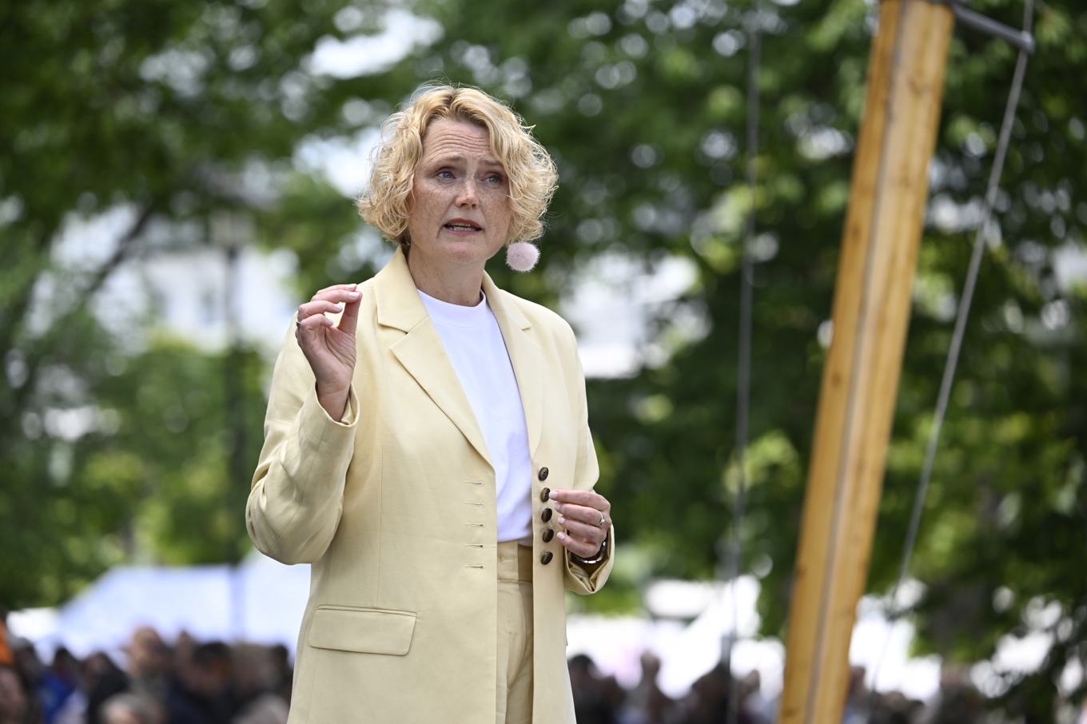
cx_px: 544
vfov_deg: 6.5
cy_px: 362
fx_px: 6339
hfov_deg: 9.8
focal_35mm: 210
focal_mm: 210
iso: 800
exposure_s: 1/2000
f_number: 5
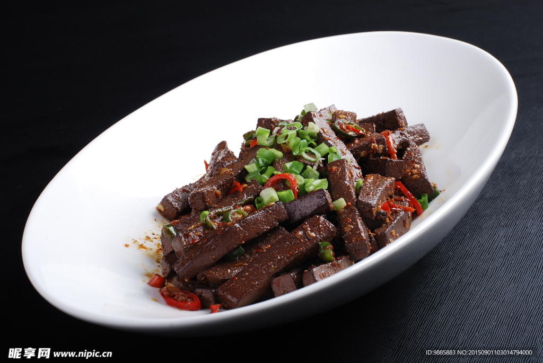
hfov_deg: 27.0
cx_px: 272
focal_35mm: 75
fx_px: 1132
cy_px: 182
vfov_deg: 18.2
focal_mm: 50
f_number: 14
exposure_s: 1/160
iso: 100
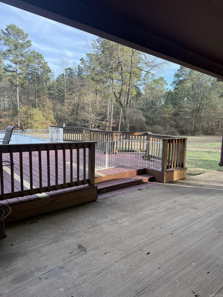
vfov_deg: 71.6
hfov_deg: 56.8
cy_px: 148
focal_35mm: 24
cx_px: 112
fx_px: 206
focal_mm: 6.76
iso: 100
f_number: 1.78
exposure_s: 1/660
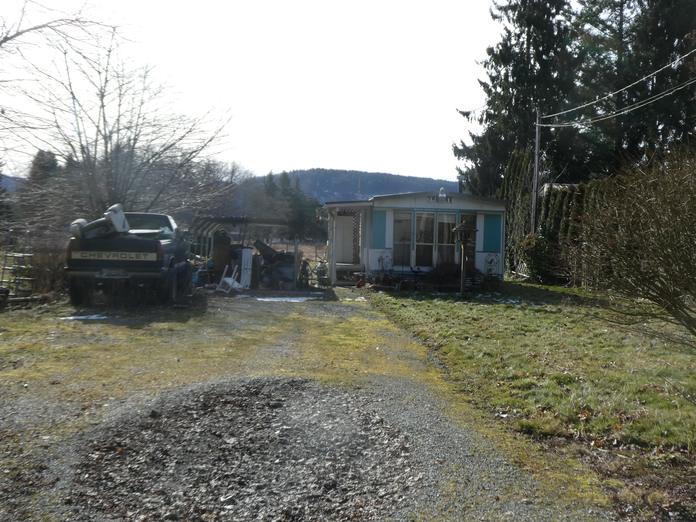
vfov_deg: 38.7
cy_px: 261
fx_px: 744
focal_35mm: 37
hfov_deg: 50.1
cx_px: 348
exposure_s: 1/500
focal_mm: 6.7
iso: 80
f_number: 3.7
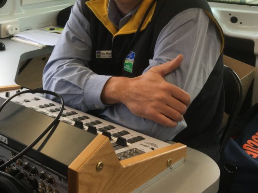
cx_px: 31
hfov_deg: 31.8
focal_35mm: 58
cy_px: 42
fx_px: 432
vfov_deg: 24.9
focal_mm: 4.15
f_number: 2.2
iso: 40
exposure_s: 1/100
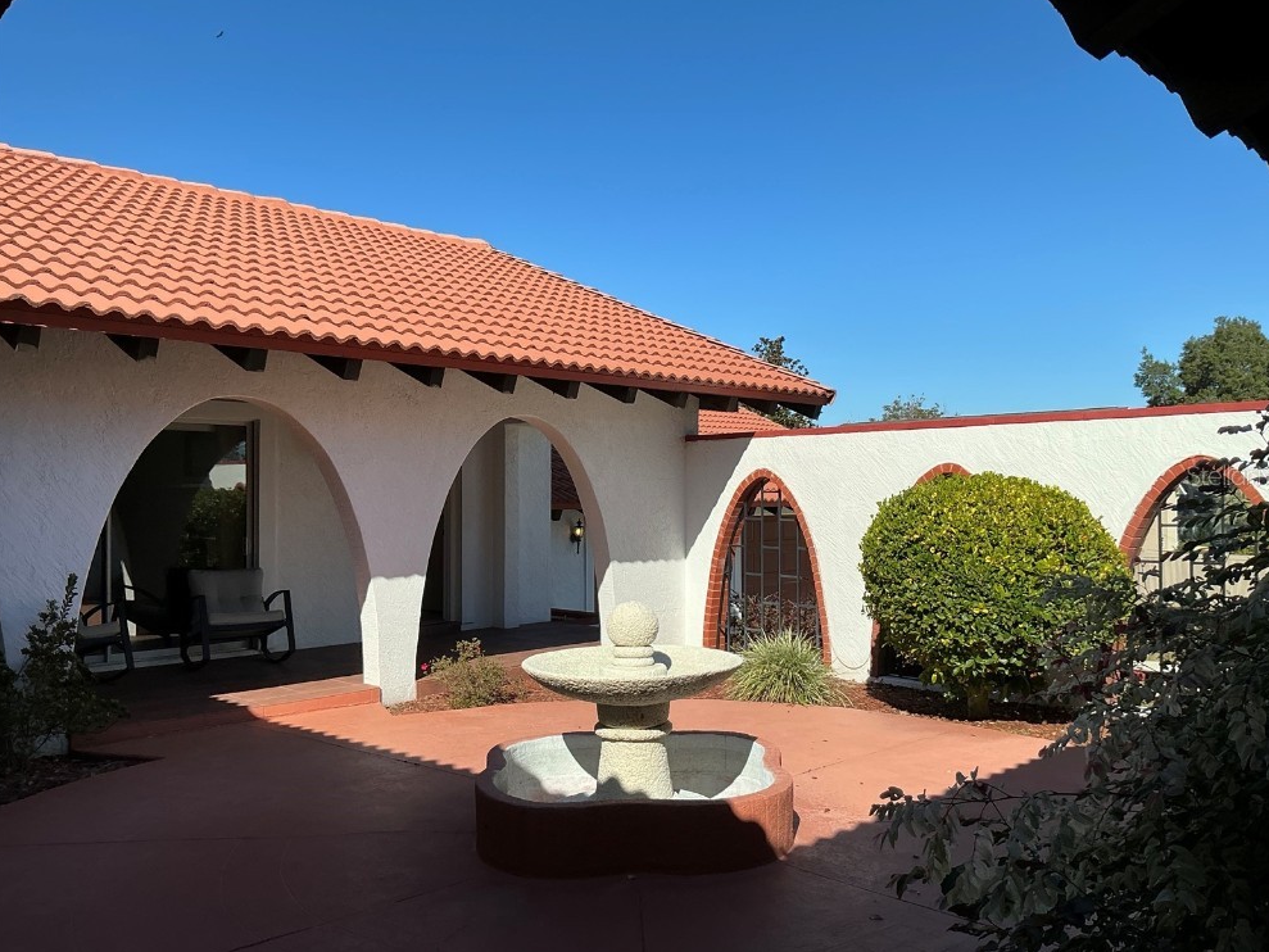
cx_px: 651
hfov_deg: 61.6
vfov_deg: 48.2
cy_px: 475
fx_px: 1063
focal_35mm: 29
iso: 25
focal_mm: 3
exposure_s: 1/2141
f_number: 1.8
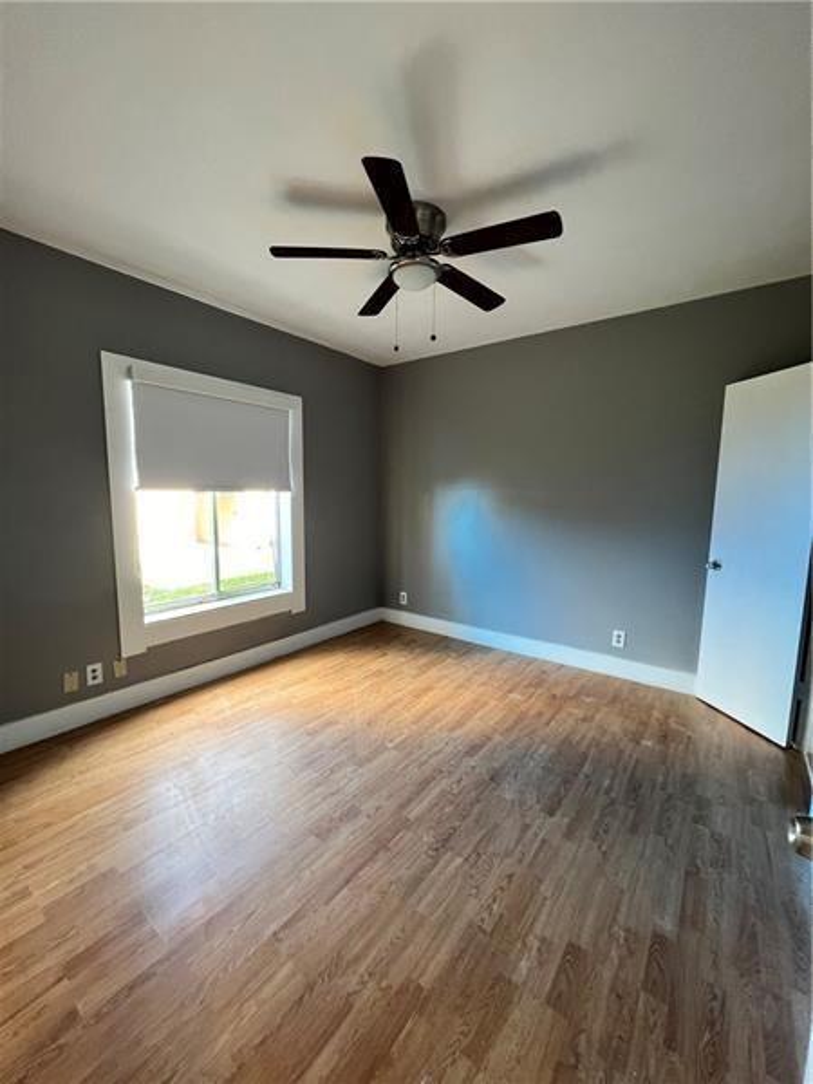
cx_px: 406
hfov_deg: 89.9
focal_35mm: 13
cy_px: 542
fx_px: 407
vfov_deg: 106.2
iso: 200
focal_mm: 1.57
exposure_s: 1/120
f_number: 1.8
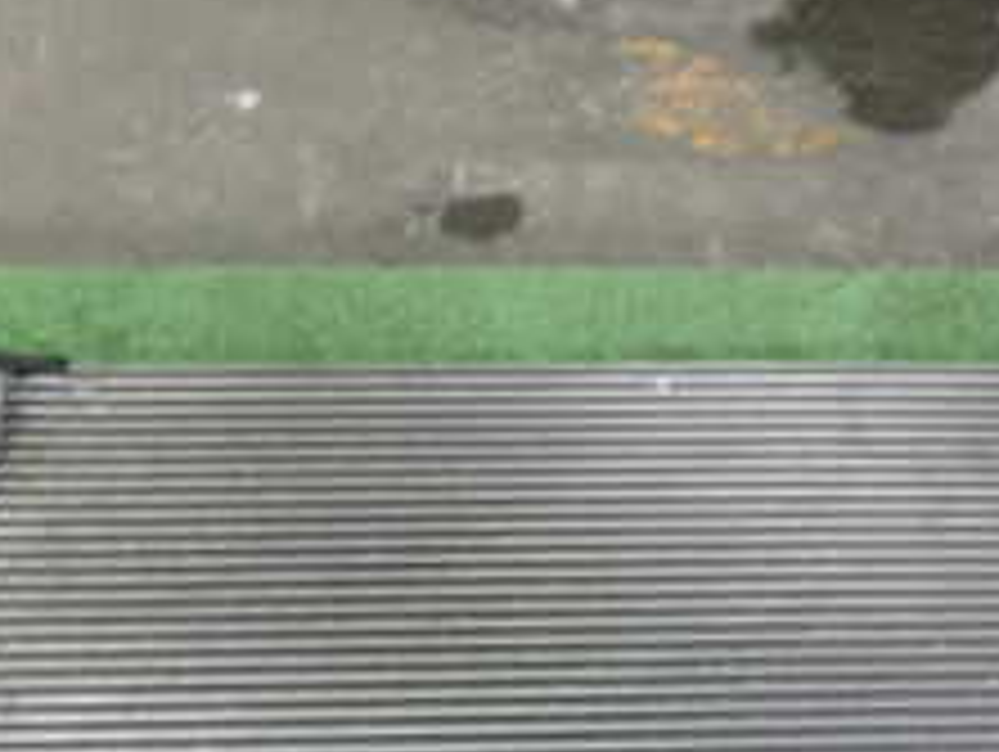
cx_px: 819
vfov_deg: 17.5
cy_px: 869
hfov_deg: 23.7
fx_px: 2340
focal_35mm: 81
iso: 320
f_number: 2.3
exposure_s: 1/30
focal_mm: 5.4
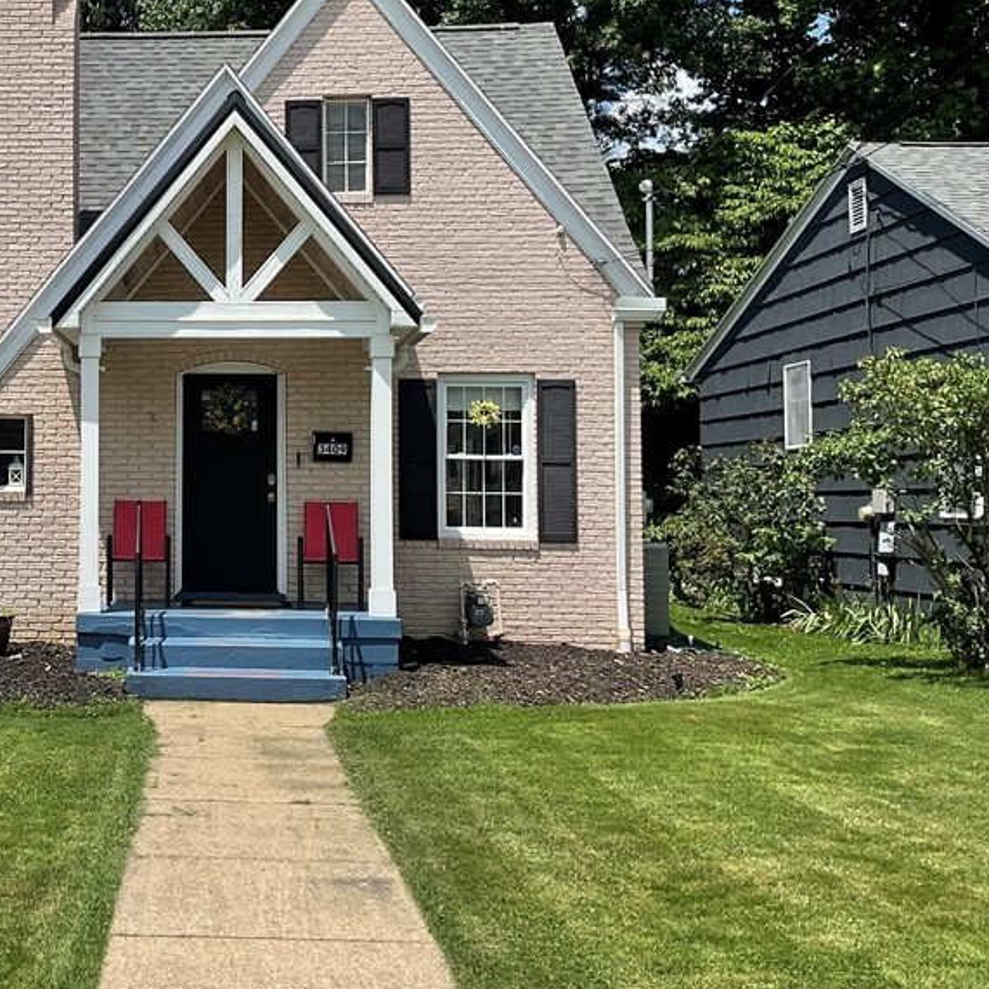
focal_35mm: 46
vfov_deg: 36.7
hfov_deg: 34.8
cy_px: 400
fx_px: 1487
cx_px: 113
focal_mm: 3
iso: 16
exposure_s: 1/1912
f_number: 1.8
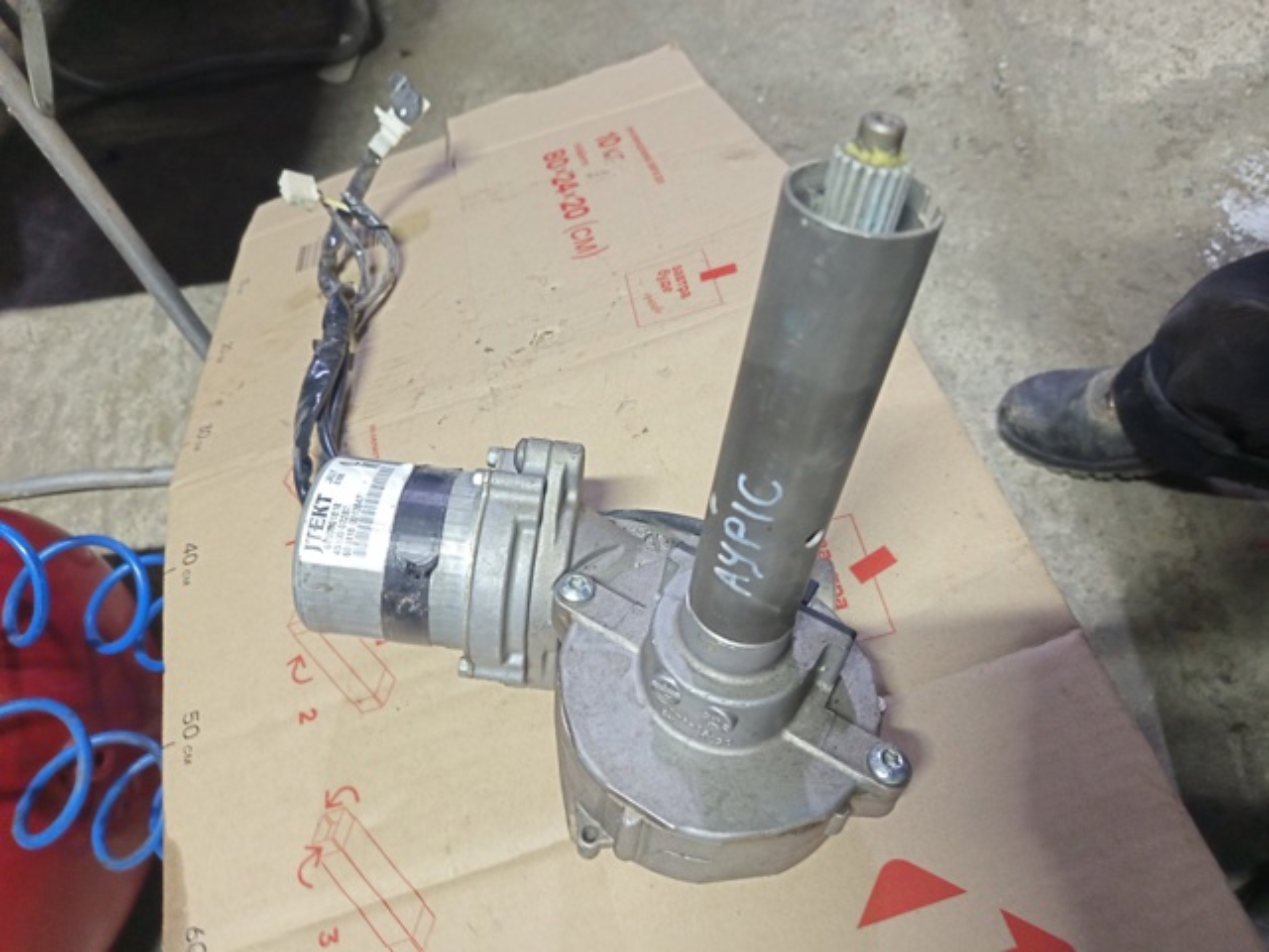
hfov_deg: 71.6
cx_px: 634
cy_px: 476
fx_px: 880
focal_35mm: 24
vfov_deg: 56.8
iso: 1239
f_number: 1.7
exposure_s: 1/25
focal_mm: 5.24
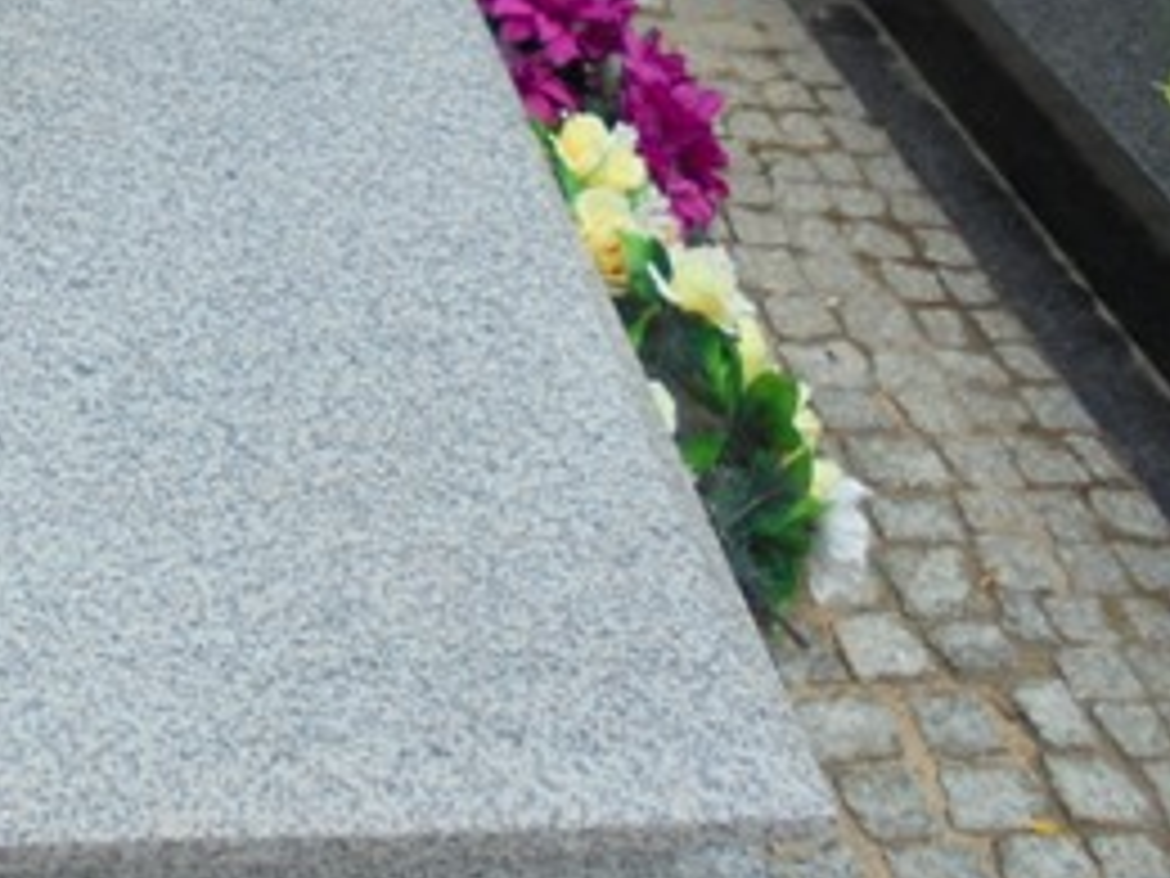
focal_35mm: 64
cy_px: -77
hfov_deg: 28.6
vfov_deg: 21.8
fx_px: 2163
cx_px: 27
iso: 100
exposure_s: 1/640
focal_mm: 4.6
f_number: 3.5
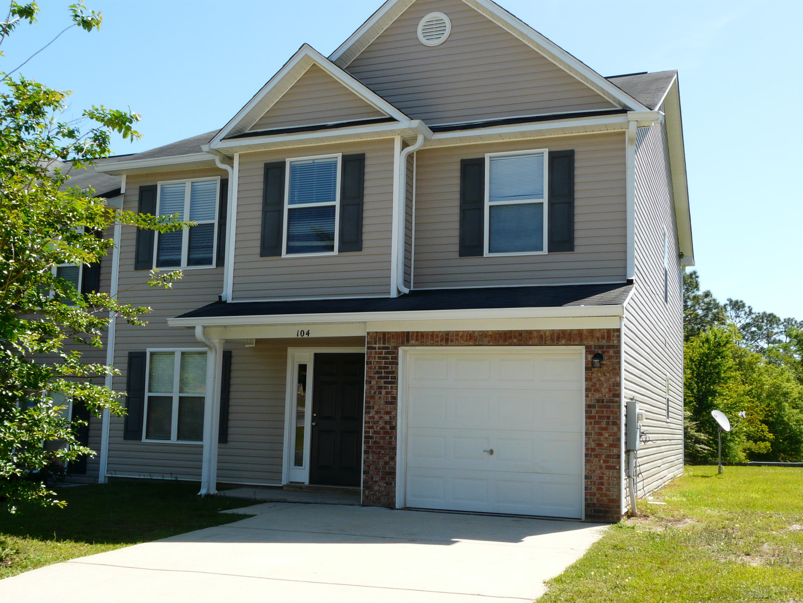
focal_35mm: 38
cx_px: 402
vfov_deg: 37.7
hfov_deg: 49.0
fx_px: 881
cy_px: 302
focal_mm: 6.3
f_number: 5.6
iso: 100
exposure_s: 1/200
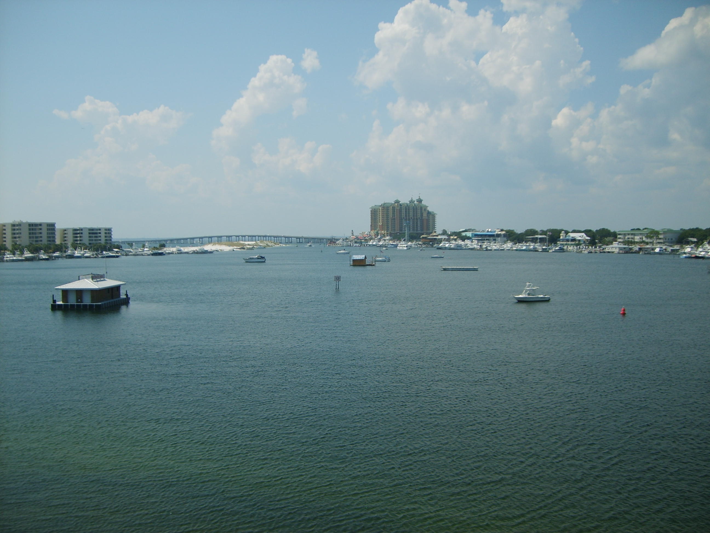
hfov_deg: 52.6
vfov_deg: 40.7
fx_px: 718
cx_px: 355
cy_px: 266
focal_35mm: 35
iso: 50
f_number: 7.1
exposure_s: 1/250
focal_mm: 5.8
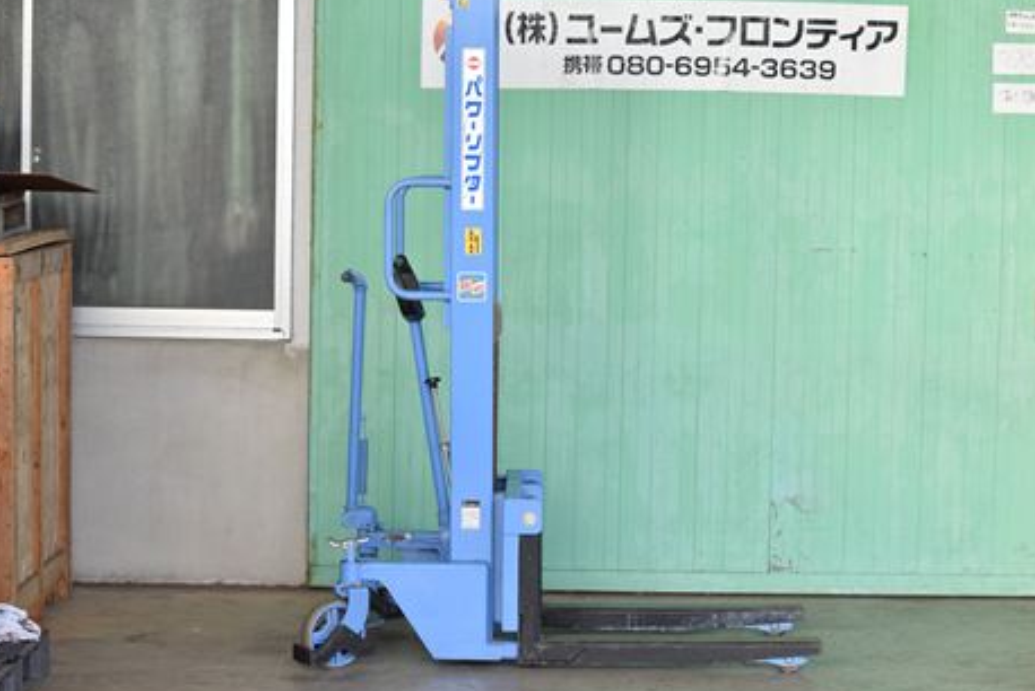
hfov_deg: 21.4
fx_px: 2733
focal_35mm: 95
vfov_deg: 14.4
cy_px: 341
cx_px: 533
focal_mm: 58
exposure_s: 1/500
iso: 1250
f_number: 6.3
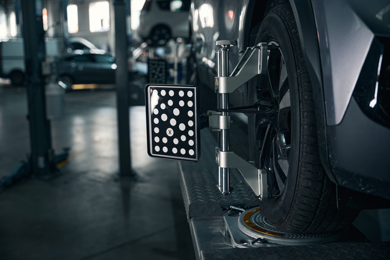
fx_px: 499
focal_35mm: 46
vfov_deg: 29.2
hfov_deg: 42.7
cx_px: 195
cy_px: 130
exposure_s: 1/250
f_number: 2.8
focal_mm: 46.1
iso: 1000
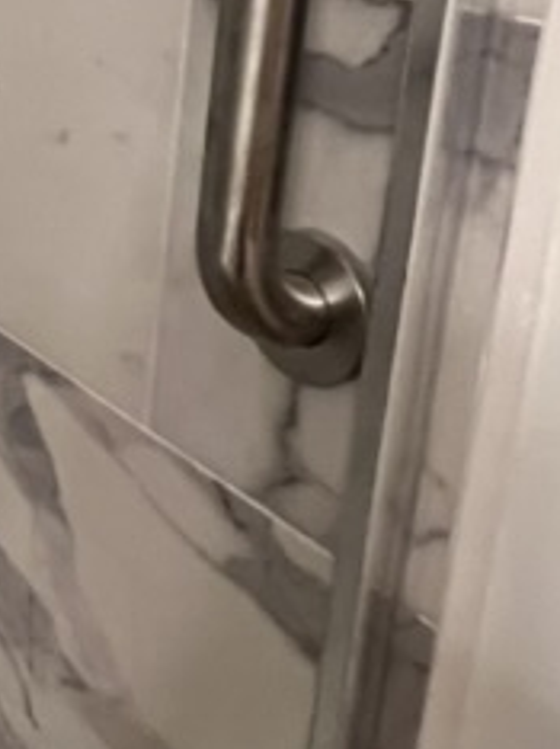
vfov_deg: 32.7
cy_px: 125
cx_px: -406
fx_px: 1232
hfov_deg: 19.9
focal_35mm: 57
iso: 640
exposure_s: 1/60
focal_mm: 1.57
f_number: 1.8
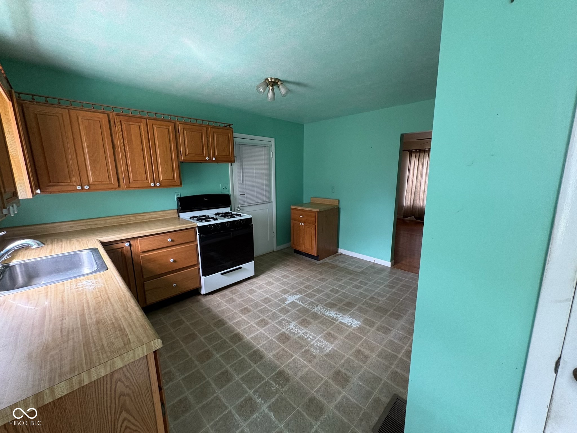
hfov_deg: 102.1
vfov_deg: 85.7
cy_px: 216
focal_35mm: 14
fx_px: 233
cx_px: 288
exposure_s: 1/60
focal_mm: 2.22
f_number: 2.2
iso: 320
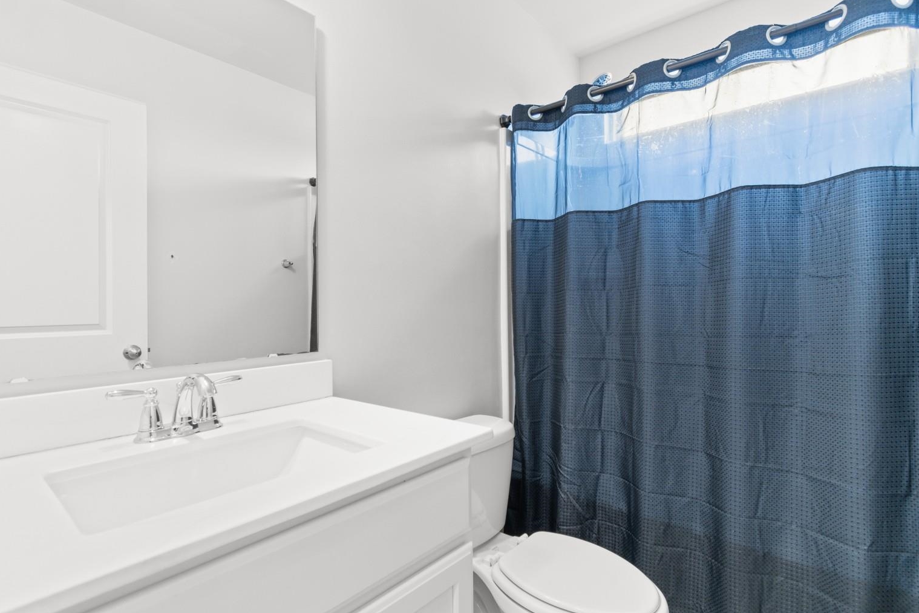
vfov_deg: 73.8
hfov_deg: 96.7
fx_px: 408
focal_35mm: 16
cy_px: 302
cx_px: 457
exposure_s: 6
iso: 100
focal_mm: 10
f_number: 4.5
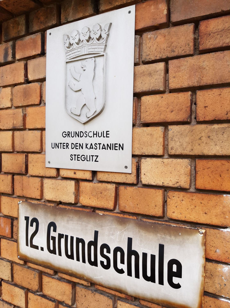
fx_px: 231
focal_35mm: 26
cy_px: 154
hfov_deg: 53.0
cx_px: 115
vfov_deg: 67.3
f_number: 1.7
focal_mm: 3.93
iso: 40
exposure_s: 1/295
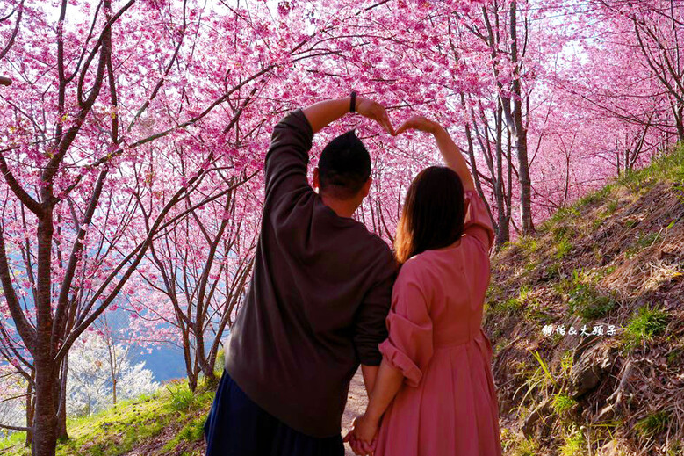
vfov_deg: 36.9
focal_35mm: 36
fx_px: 684
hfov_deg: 53.1
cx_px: 362
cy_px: 233
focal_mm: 33
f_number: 8
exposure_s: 1/250
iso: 320
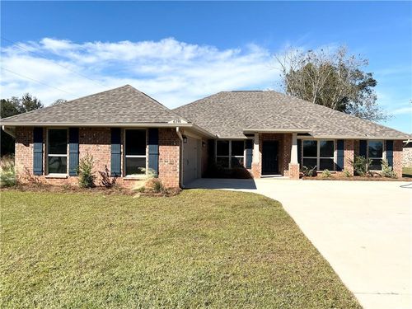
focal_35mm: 26
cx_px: 206
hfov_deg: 67.3
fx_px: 309
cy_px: 154
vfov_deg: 53.1
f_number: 1.5
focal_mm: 5.7
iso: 50
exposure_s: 1/5076
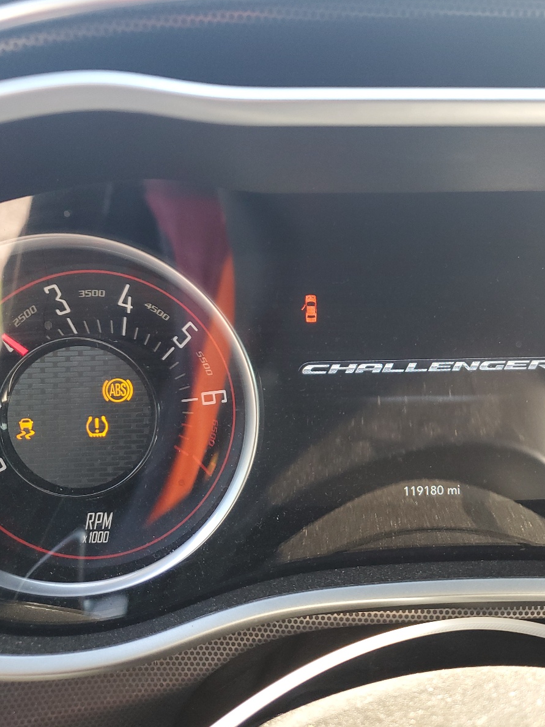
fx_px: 735
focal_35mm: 35
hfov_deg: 39.6
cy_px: 364
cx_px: 406
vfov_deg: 52.6
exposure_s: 1/120
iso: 81
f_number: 1.5
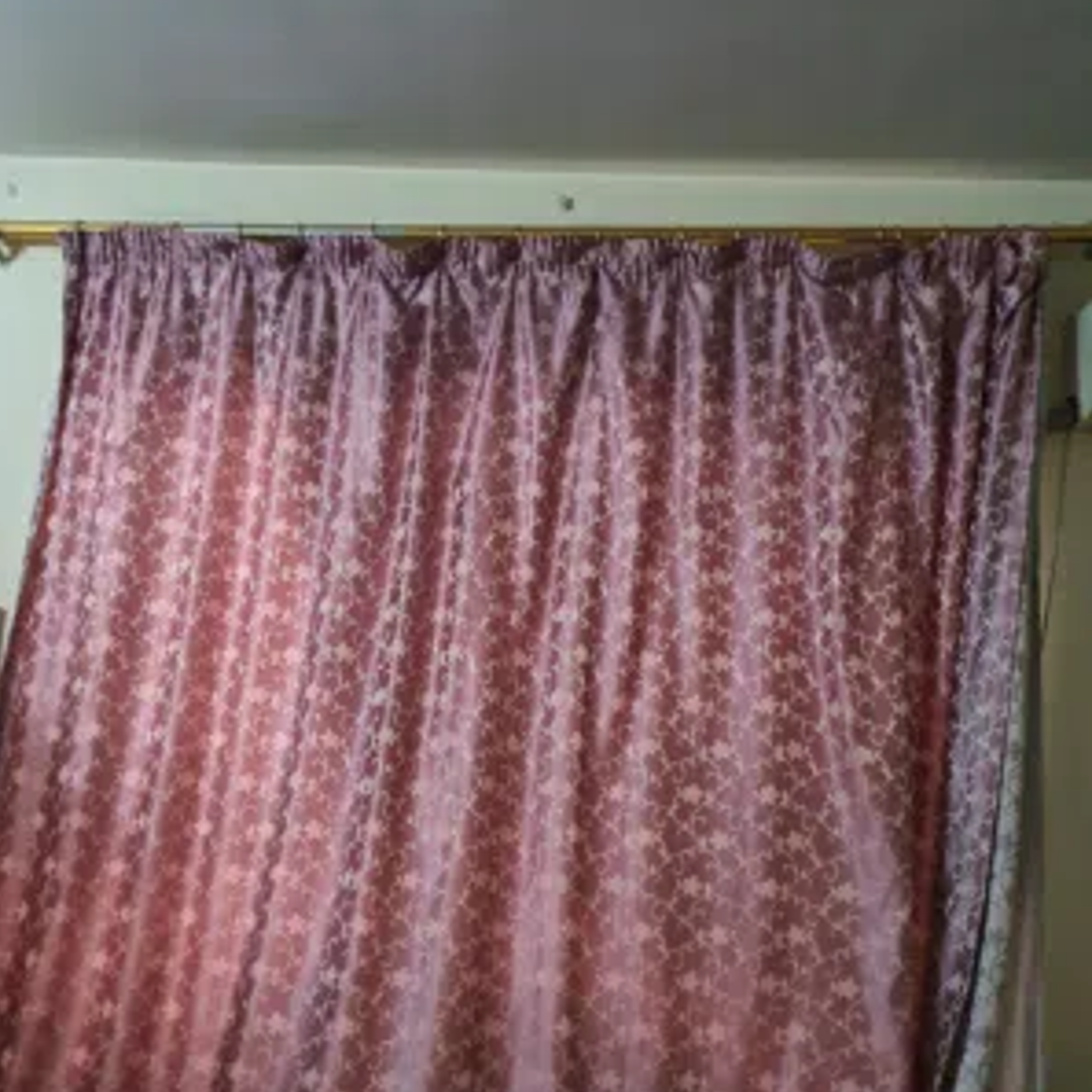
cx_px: 544
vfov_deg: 52.2
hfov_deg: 52.5
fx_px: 1106
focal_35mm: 31
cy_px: 643
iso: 640
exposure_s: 1/33
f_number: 1.5
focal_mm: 4.3
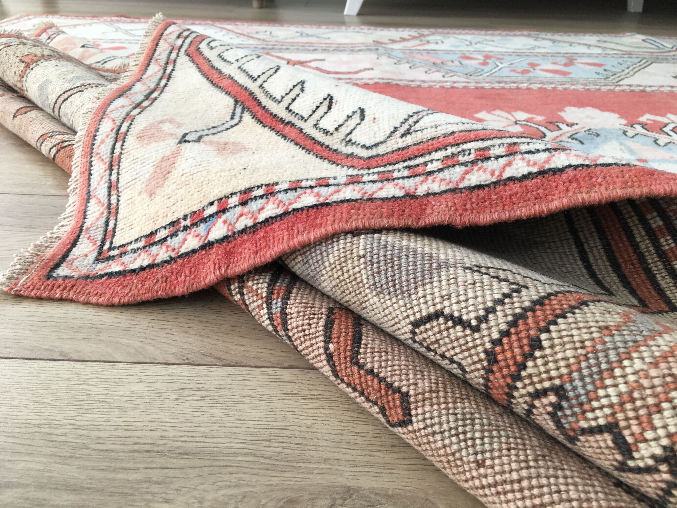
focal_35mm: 29
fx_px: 567
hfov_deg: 61.7
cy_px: 254
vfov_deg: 48.2
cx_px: 338
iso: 25
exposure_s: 1/114
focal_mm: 4.15
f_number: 2.2
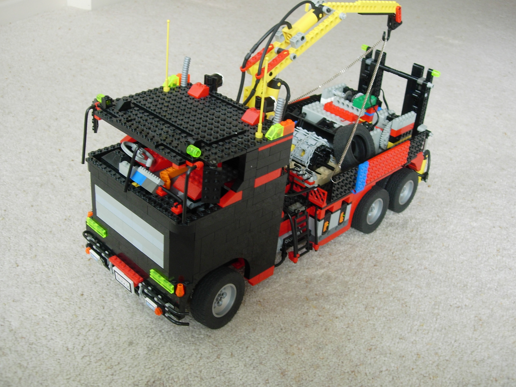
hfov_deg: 47.9
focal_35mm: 39
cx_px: 263
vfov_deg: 36.8
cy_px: 189
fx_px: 581
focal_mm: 7.8
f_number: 2.8
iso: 79
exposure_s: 1/49.3
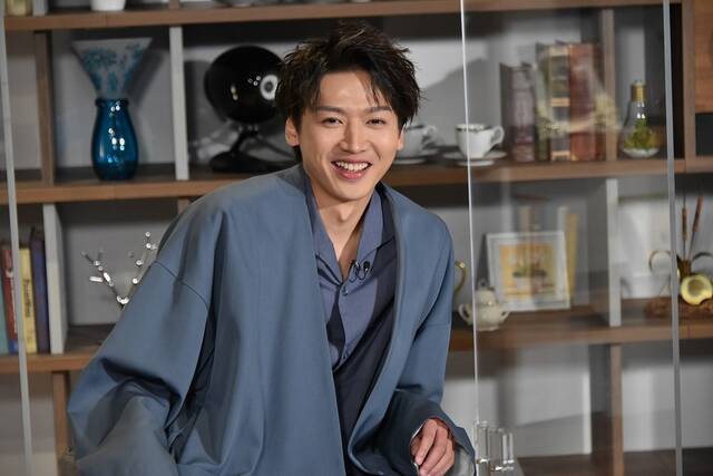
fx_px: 2674
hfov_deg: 15.2
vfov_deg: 10.2
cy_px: 238
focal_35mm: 135
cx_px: 356
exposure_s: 1/250
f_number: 5.6
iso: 4000
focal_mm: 135
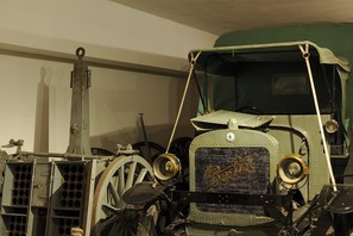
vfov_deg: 32.2
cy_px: 166
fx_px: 402
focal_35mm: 41
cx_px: 222
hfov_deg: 47.0
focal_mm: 29
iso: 1600
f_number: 5.6
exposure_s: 1/6
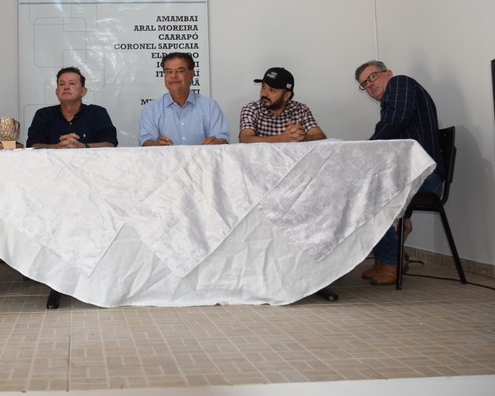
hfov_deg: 38.8
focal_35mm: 46
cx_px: 100
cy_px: 109
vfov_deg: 32.3
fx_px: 674
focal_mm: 18
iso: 800
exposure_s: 1/80
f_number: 4.5
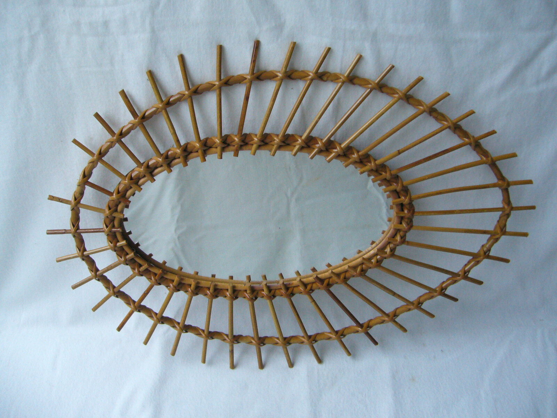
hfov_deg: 52.6
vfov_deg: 40.7
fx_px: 563
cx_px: 278
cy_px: 209
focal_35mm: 35
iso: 200
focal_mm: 5.8
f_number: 2.8
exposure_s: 1/8
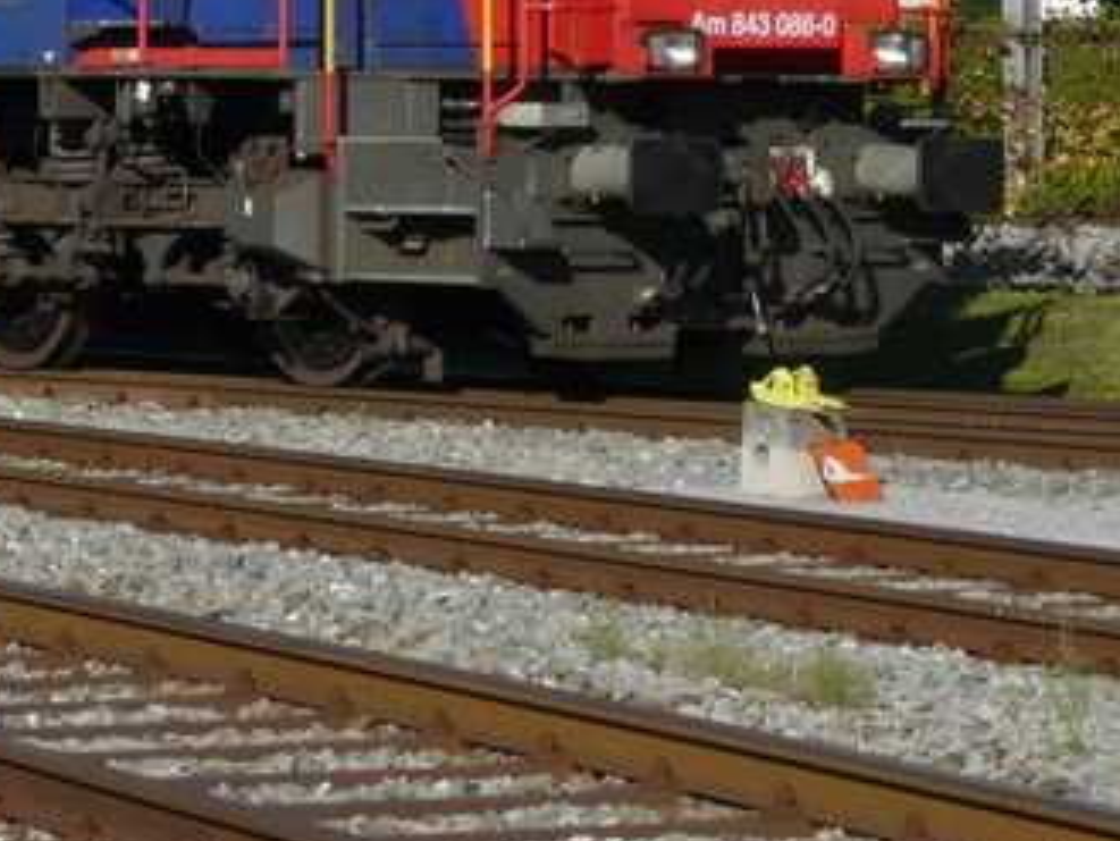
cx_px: 184
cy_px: -201
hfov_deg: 9.1
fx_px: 6991
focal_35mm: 216
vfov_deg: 6.8
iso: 100
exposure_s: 1/500
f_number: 6.3
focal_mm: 11.7
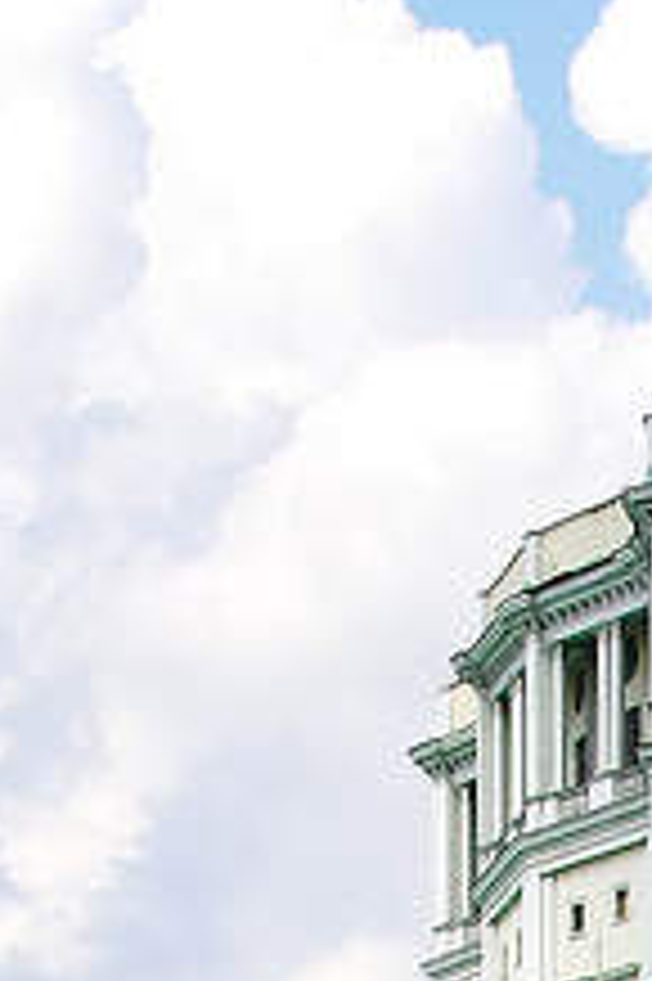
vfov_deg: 8.7
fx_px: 6122
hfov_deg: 6.1
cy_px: 1953
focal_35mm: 225
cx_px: 834
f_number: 9
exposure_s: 1/160
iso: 100
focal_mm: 29
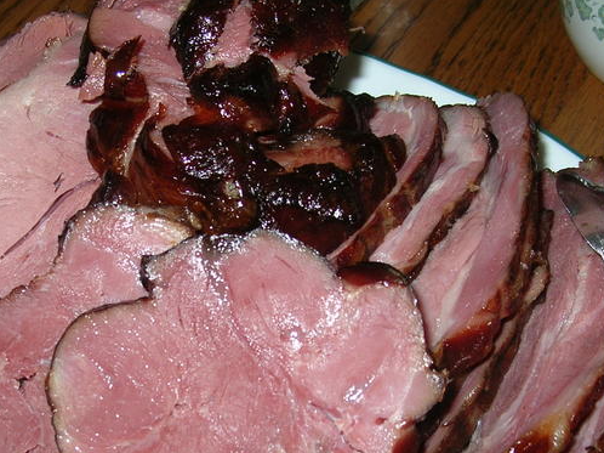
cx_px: 251
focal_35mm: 65
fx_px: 1134
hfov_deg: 29.8
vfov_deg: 22.3
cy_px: 358
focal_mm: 6
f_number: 2.7
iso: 50
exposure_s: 1/60.1
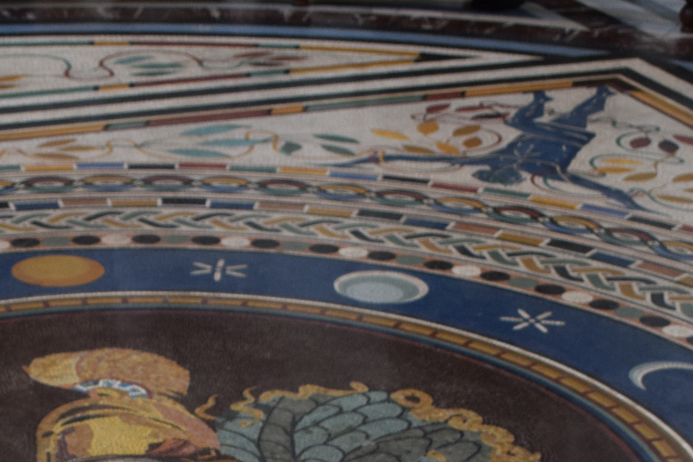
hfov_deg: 16.5
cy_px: 727
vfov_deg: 10.7
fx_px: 2368
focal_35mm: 123
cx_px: 152
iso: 560
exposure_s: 1/60
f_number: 4
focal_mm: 26
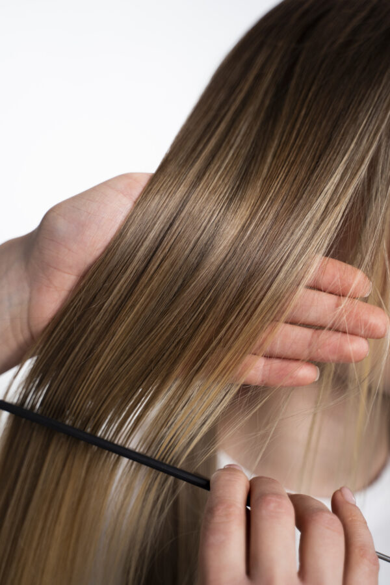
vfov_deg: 33.9
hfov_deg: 23.0
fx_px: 959
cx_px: 195
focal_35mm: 59
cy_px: 292
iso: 400
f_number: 2.8
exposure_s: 1/320
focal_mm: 59
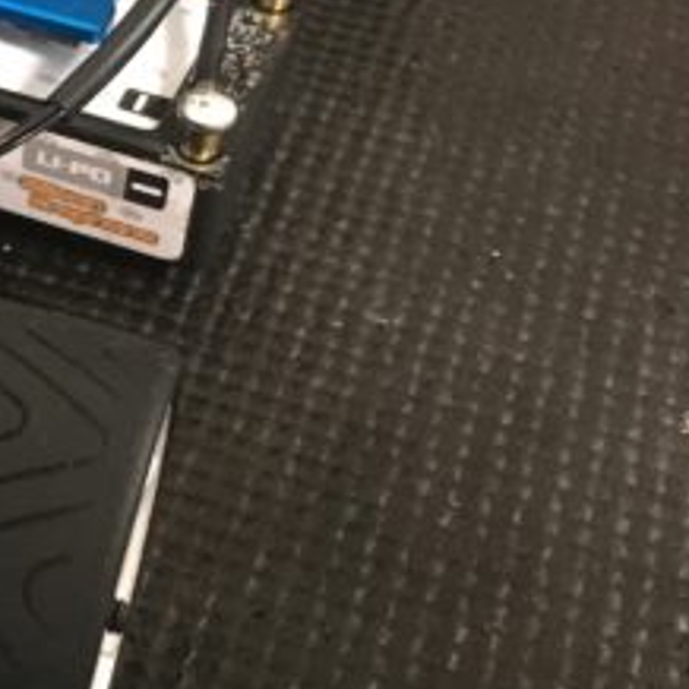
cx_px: -319
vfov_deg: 21.3
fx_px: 1802
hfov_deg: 19.2
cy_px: 114
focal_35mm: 80
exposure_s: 1/15
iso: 250
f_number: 2.2
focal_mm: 4.15
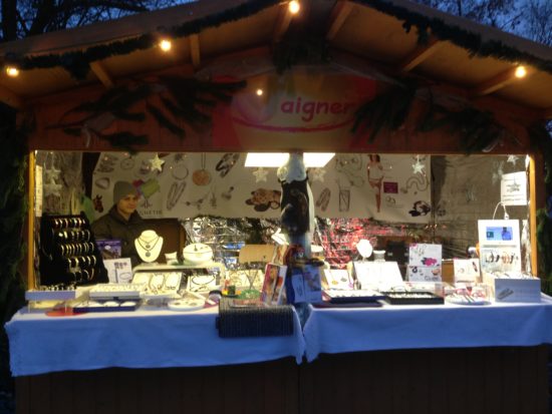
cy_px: 207
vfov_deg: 43.0
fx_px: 526
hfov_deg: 55.3
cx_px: 276
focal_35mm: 33
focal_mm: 4.13
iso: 64
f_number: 2.4
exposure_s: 1/20
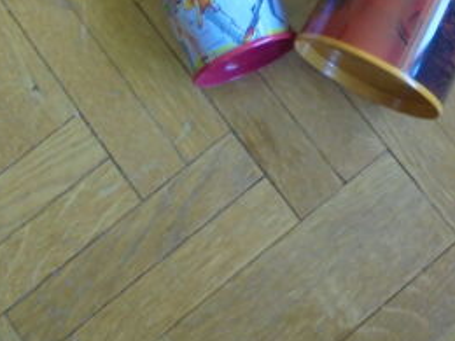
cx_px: 289
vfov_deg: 29.0
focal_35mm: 48
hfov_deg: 39.4
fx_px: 631
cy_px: 31
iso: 400
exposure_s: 1/30
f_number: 3.5
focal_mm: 4.6
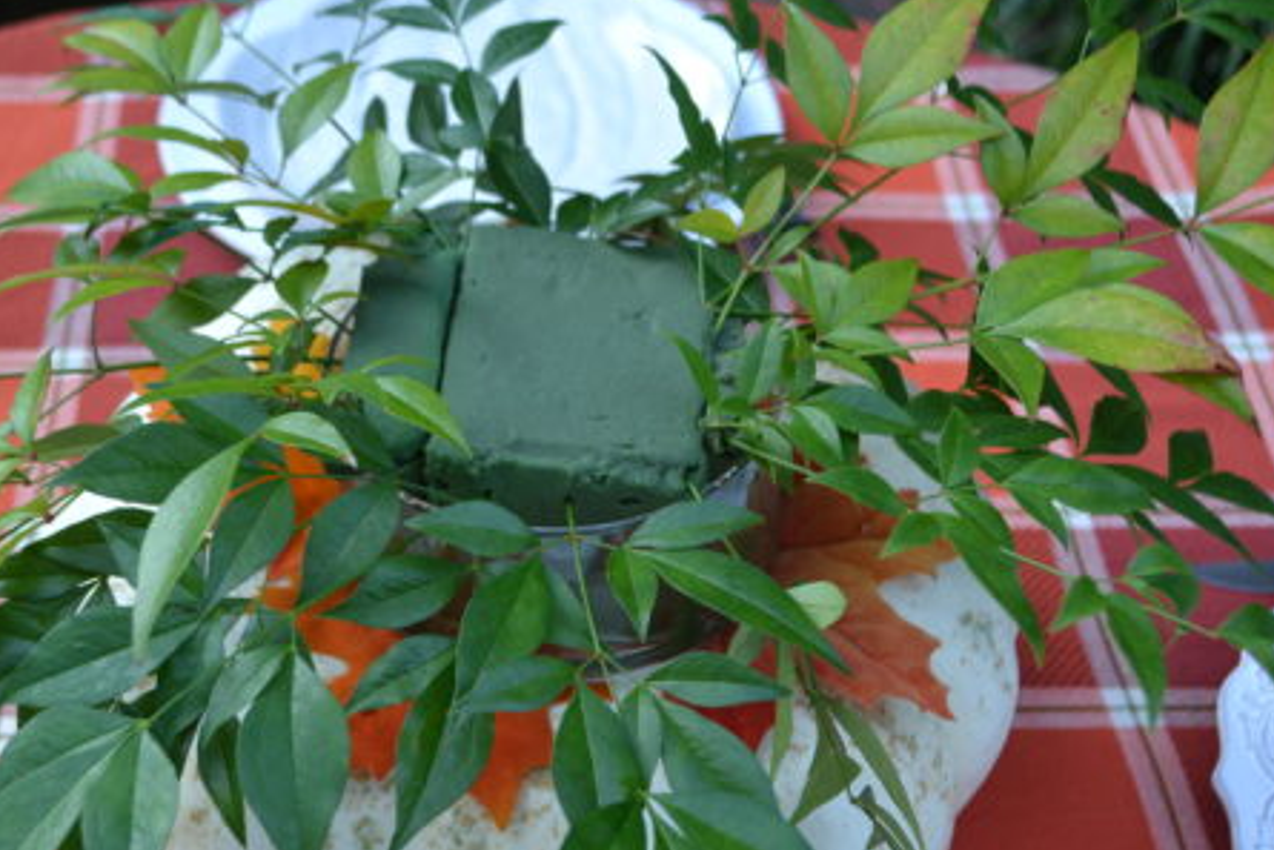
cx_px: 575
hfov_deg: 34.1
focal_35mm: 59
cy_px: 529
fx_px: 2077
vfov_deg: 23.1
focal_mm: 29
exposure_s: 1/80
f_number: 4.5
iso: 400
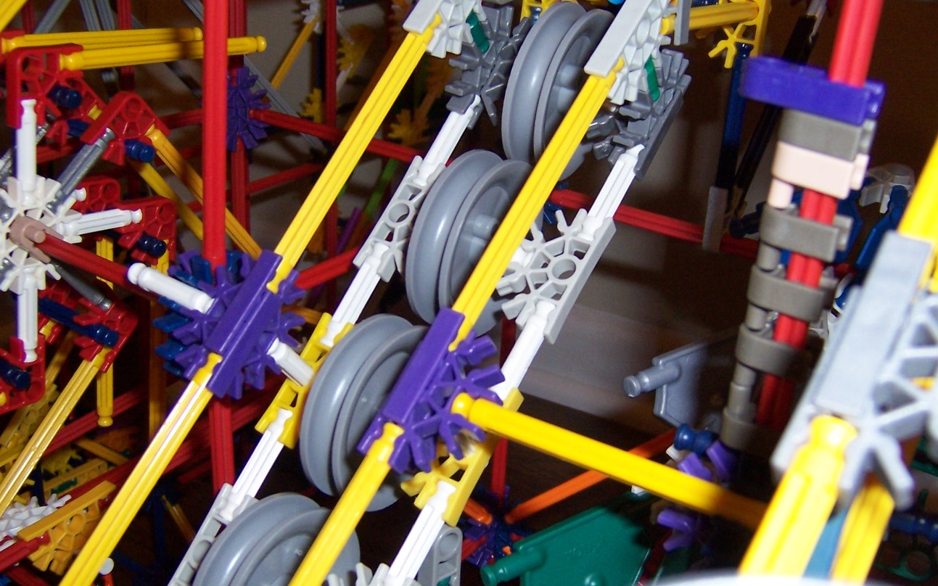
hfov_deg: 47.2
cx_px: 437
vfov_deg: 30.5
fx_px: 1074
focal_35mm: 42
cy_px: 329
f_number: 2.8
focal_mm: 5.5
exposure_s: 1/60
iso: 140
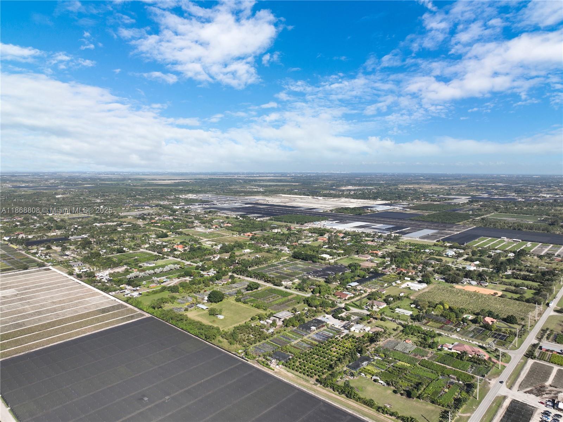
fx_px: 390
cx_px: 282
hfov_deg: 71.6
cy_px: 211
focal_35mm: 24
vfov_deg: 56.8
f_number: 2.8
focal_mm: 12.29
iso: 100
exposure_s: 1/2000
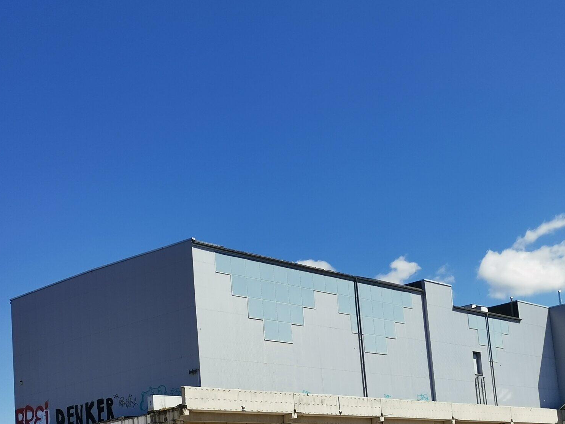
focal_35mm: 62
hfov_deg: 30.9
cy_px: 351
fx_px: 1012
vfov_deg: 23.2
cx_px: 378
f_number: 1.8
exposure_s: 1/2058
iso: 50
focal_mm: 4.75
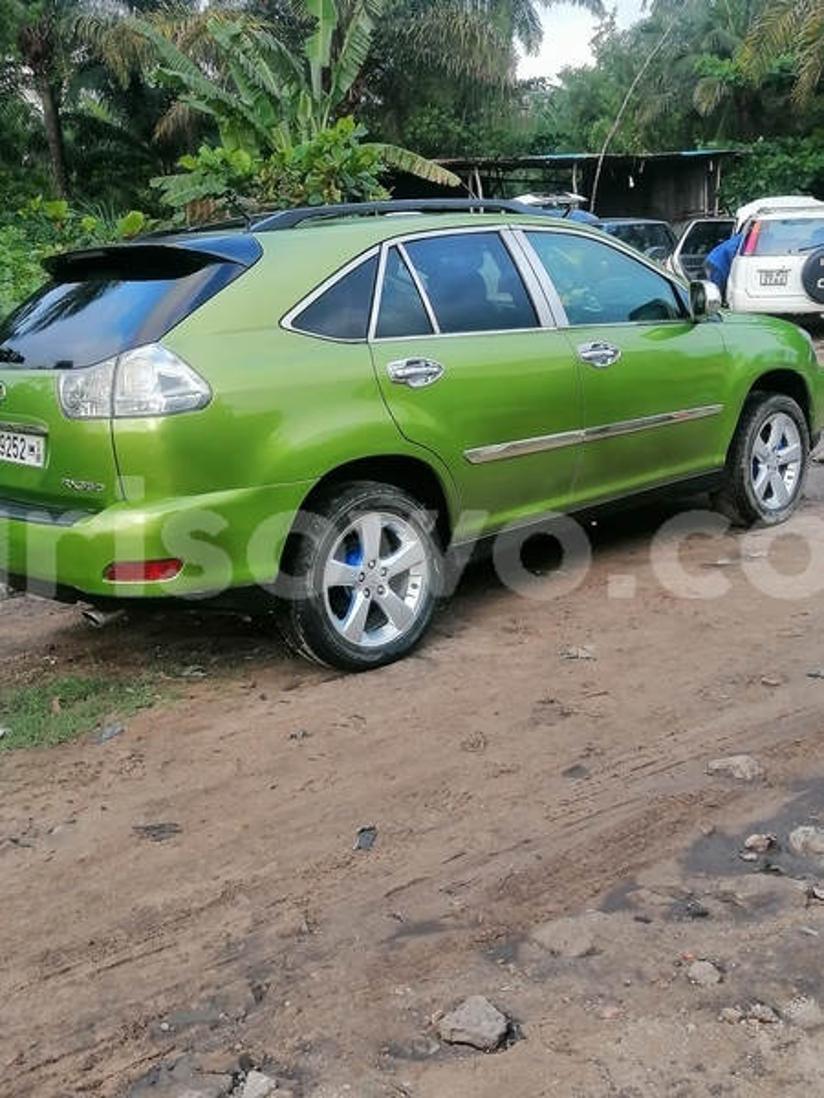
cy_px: 549
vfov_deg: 55.4
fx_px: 1047
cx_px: 412
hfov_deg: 42.9
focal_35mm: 33
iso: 50
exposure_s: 1/198
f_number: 1.8
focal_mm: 3.95
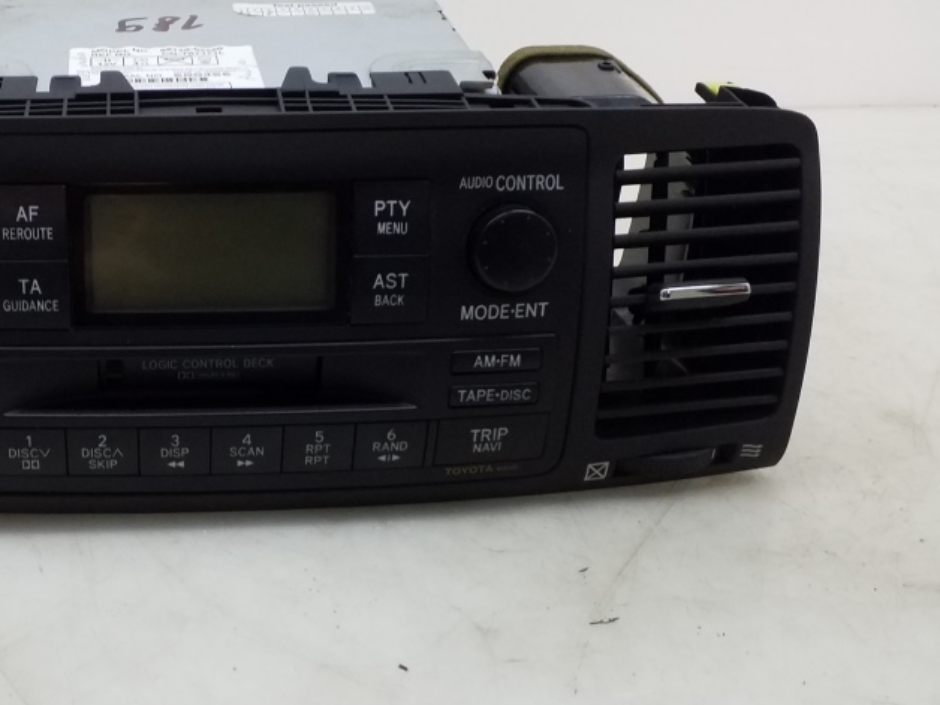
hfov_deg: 41.0
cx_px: 180
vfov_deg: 32.9
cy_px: 383
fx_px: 1195
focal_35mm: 44
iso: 160
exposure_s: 1/50
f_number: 1.9
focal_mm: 3.6
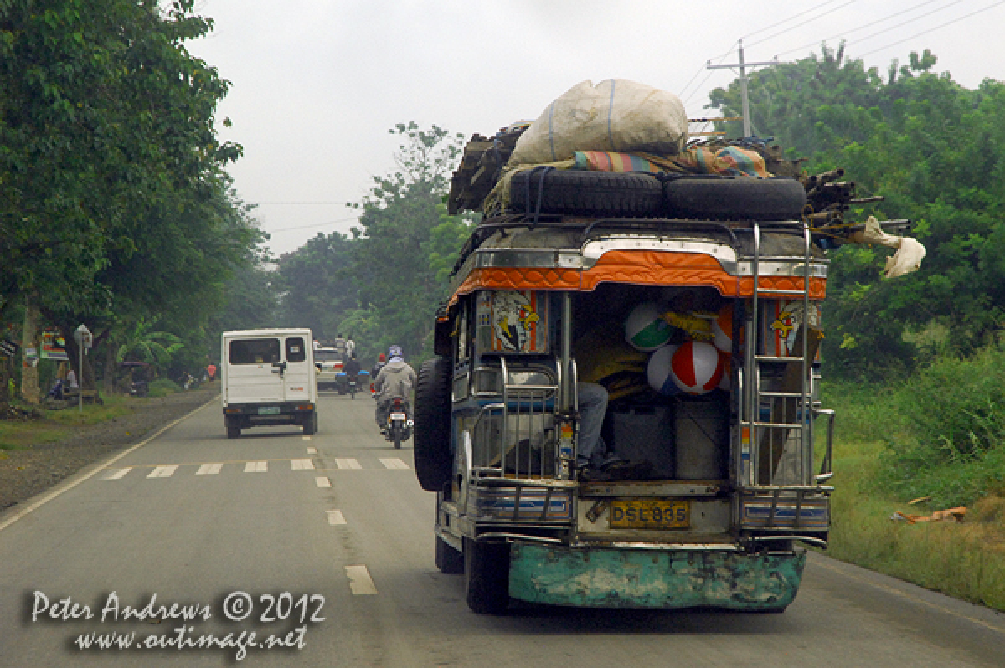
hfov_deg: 18.9
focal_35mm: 108
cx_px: 502
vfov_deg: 12.7
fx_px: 3012
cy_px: 334
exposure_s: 1/320
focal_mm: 72
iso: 400
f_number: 8
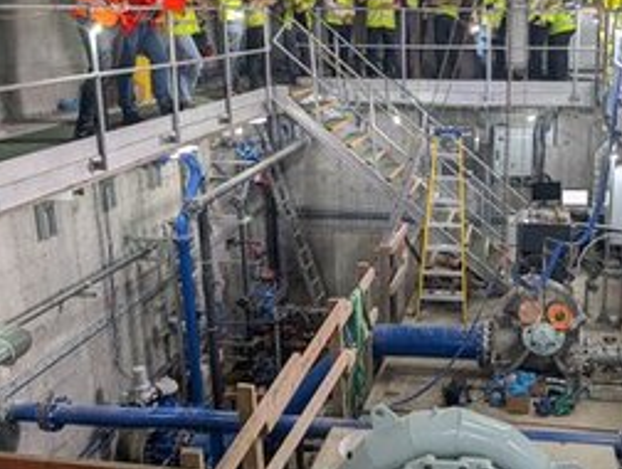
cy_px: 204
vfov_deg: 36.9
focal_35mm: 39
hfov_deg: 46.1
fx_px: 702
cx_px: 464
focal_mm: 6.9
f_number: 1.68
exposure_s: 1/33.3
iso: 80
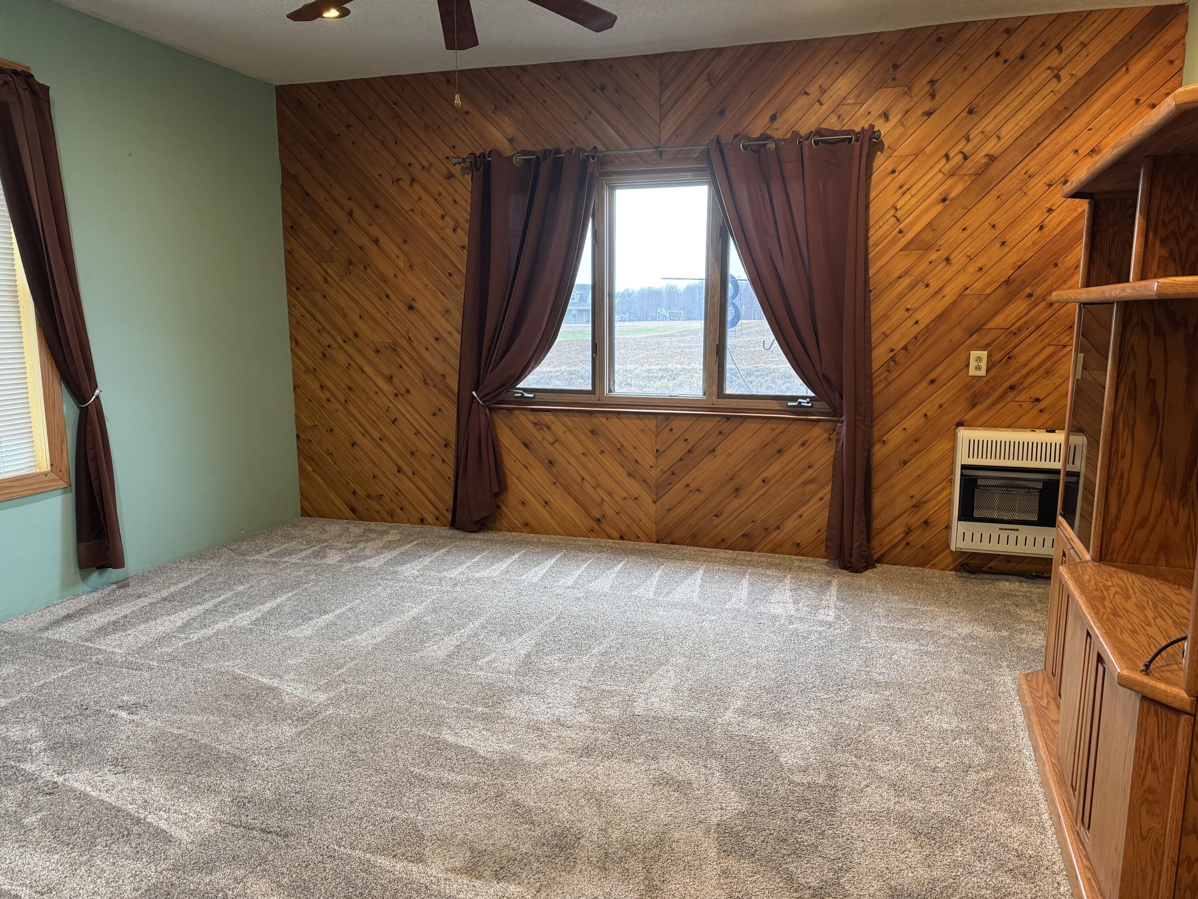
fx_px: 831
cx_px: 599
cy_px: 450
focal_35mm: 24
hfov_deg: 71.6
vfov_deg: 56.8
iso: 250
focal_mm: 6.76
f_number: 1.78
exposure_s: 1/60
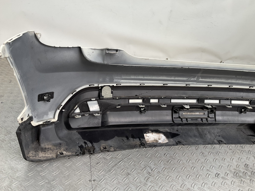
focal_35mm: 31
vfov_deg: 45.4
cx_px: 120
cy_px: 97
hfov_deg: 58.3
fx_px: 228
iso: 20
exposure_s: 1/120
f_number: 1.8
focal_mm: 3
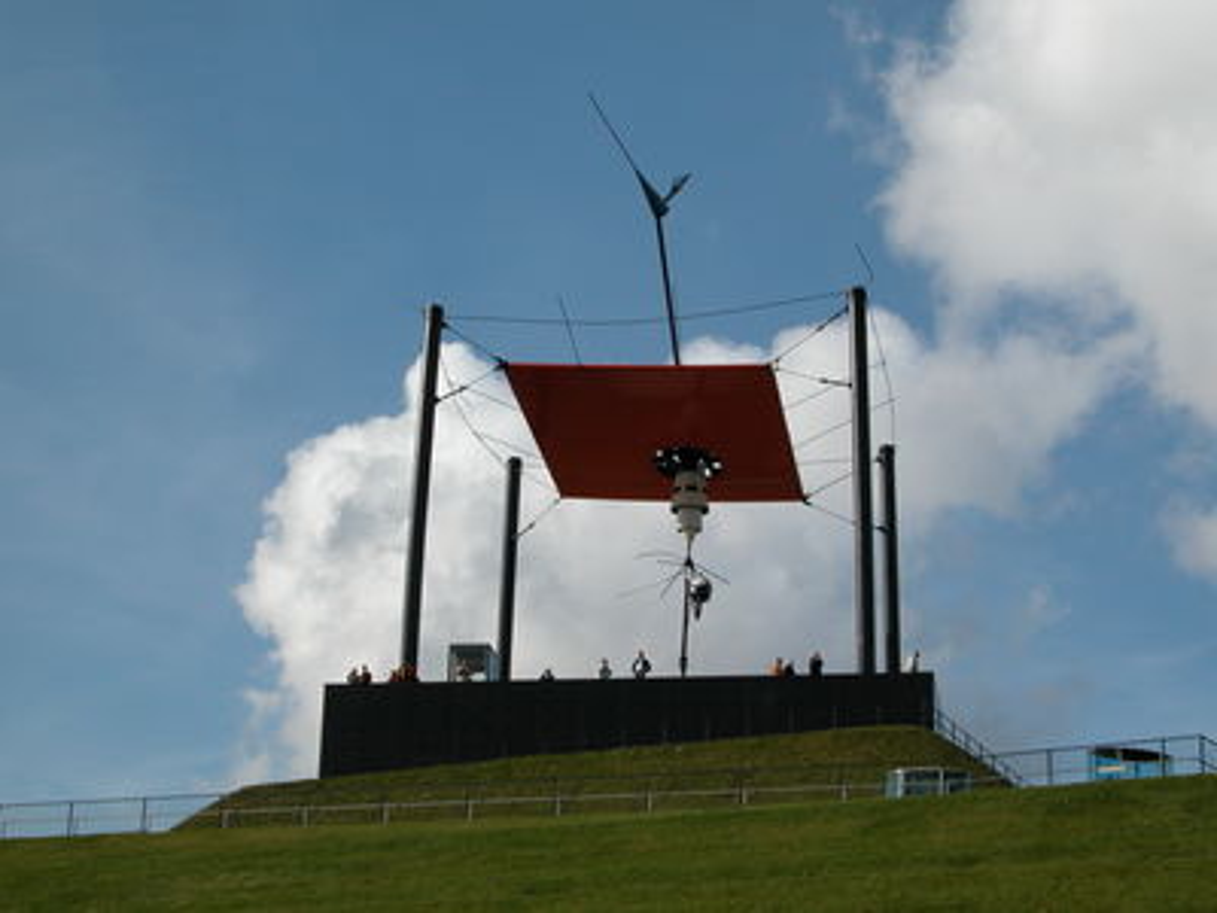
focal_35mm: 77
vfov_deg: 19.1
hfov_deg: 25.3
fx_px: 2707
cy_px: 456
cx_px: 608
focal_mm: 19.9
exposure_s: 1/445
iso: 100
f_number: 7.6
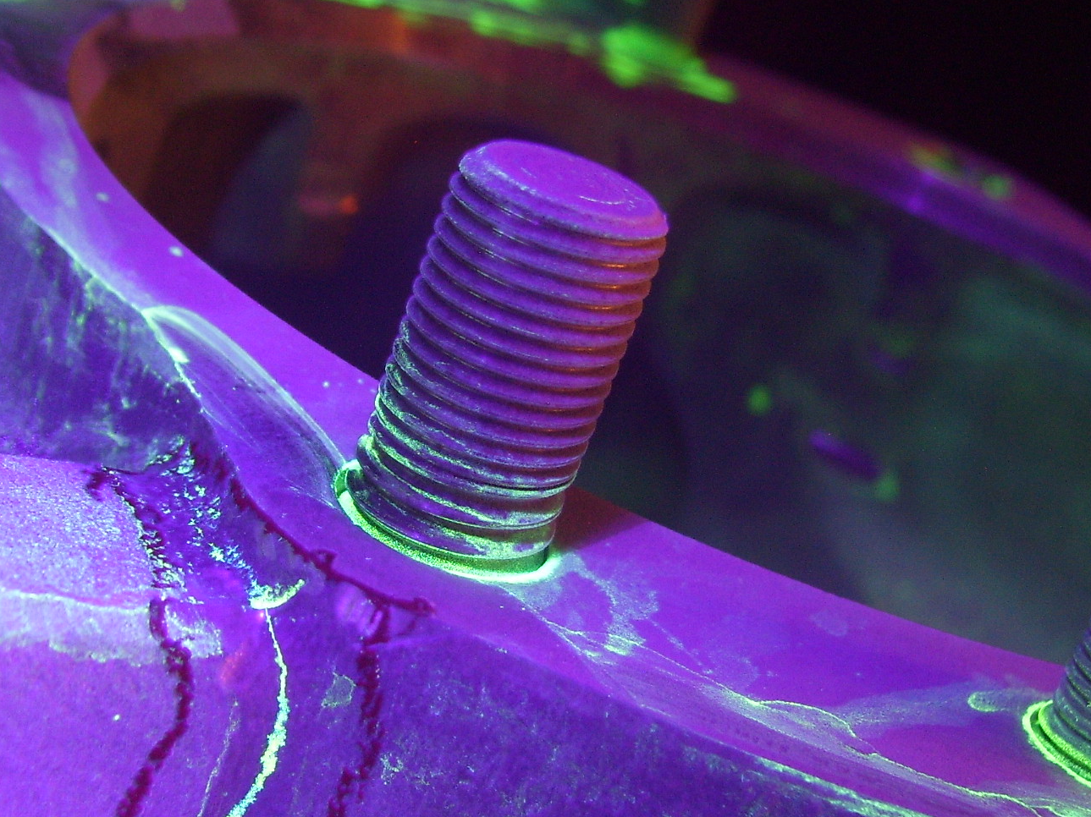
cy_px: 414
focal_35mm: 67
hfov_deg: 28.9
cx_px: 443
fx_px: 2111
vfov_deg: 21.9
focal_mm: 7.8
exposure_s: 1/2
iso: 100
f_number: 2.8
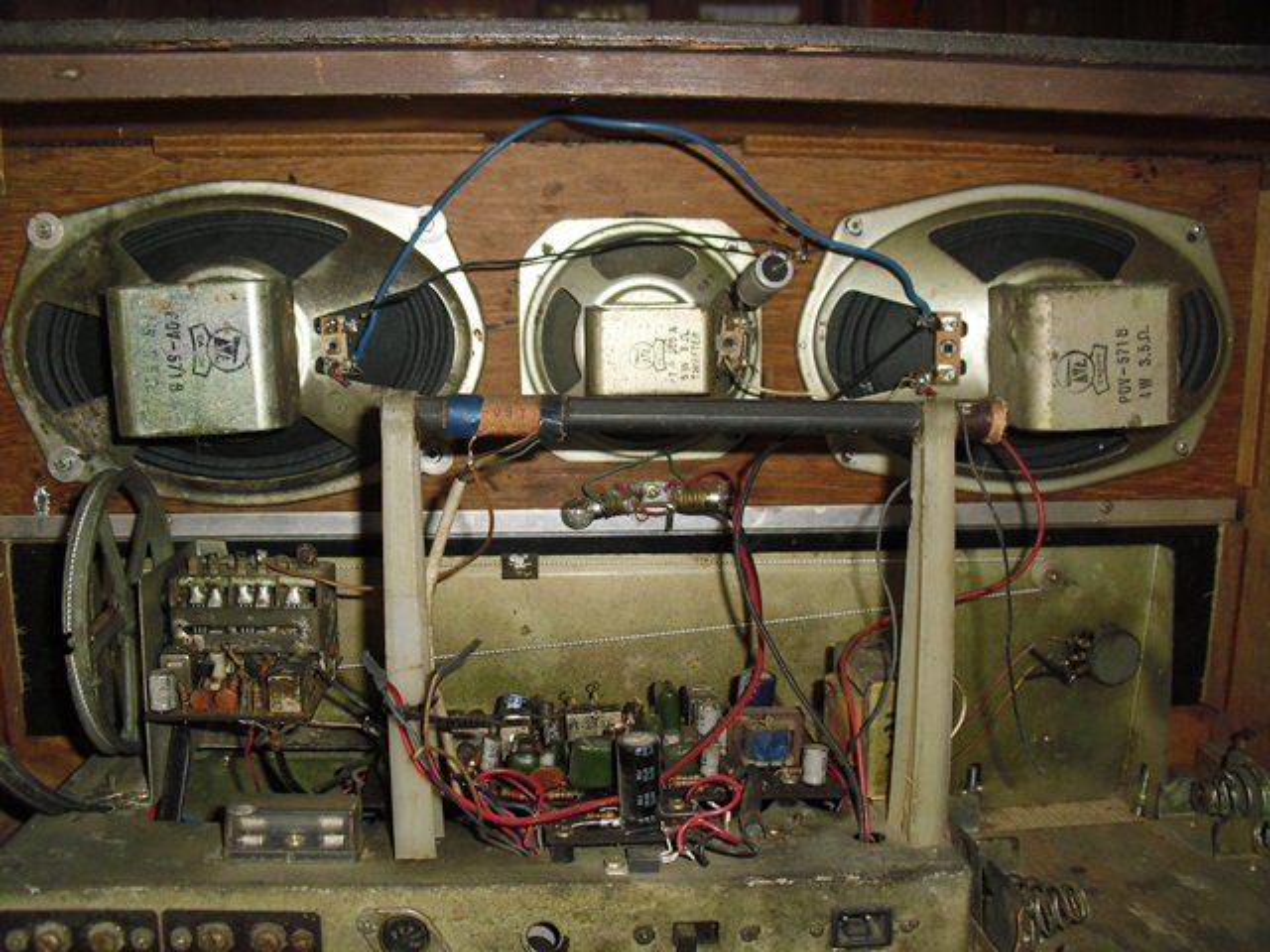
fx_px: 1321
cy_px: 476
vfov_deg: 39.7
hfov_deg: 51.4
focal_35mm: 36
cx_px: 635
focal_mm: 6.3
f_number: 3.1
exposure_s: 1/60
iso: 100
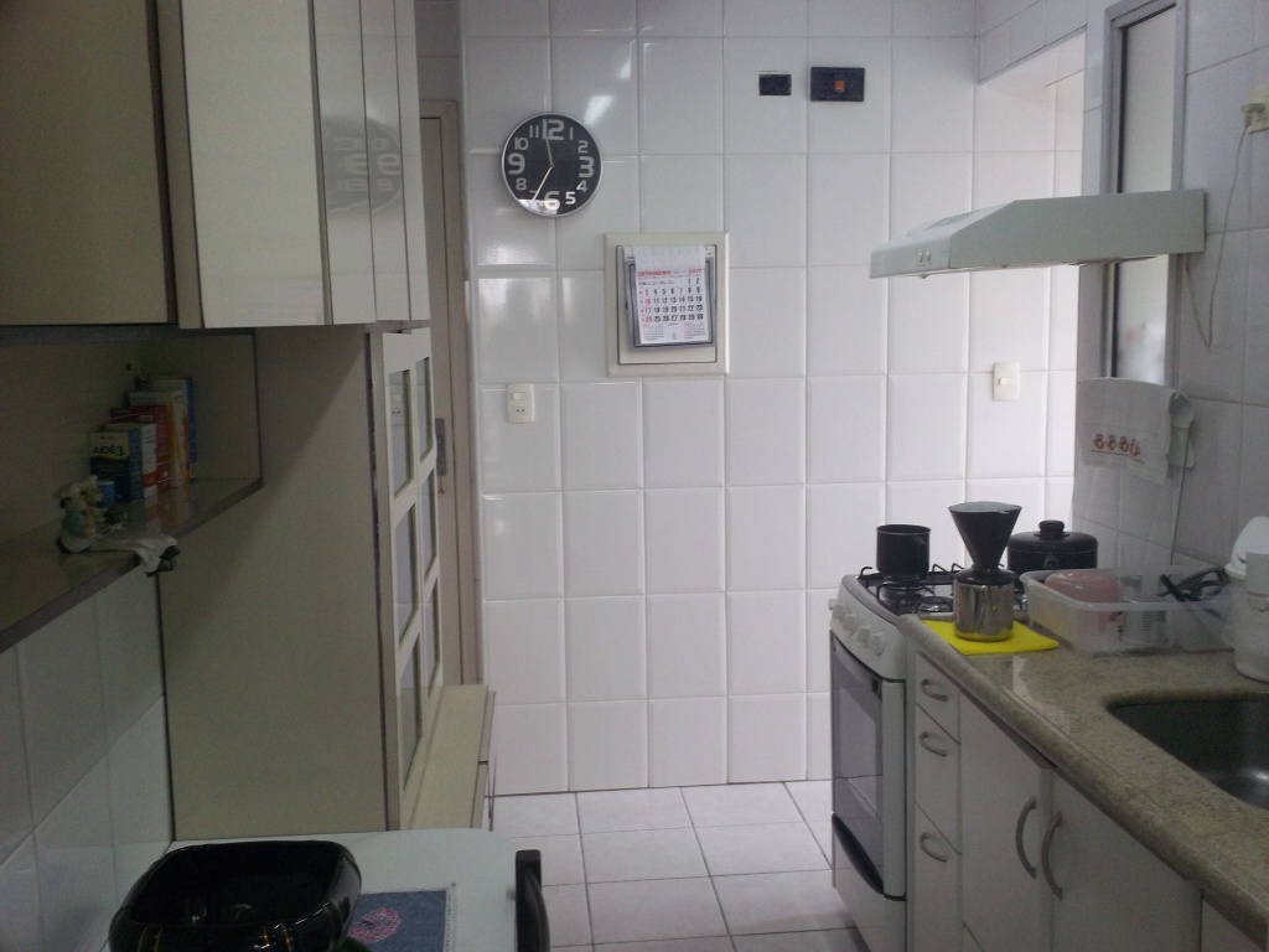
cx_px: 634
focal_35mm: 38
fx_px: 1393
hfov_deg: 49.0
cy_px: 476
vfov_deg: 37.7
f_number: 4.5
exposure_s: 1/30
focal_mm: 6.3
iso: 160
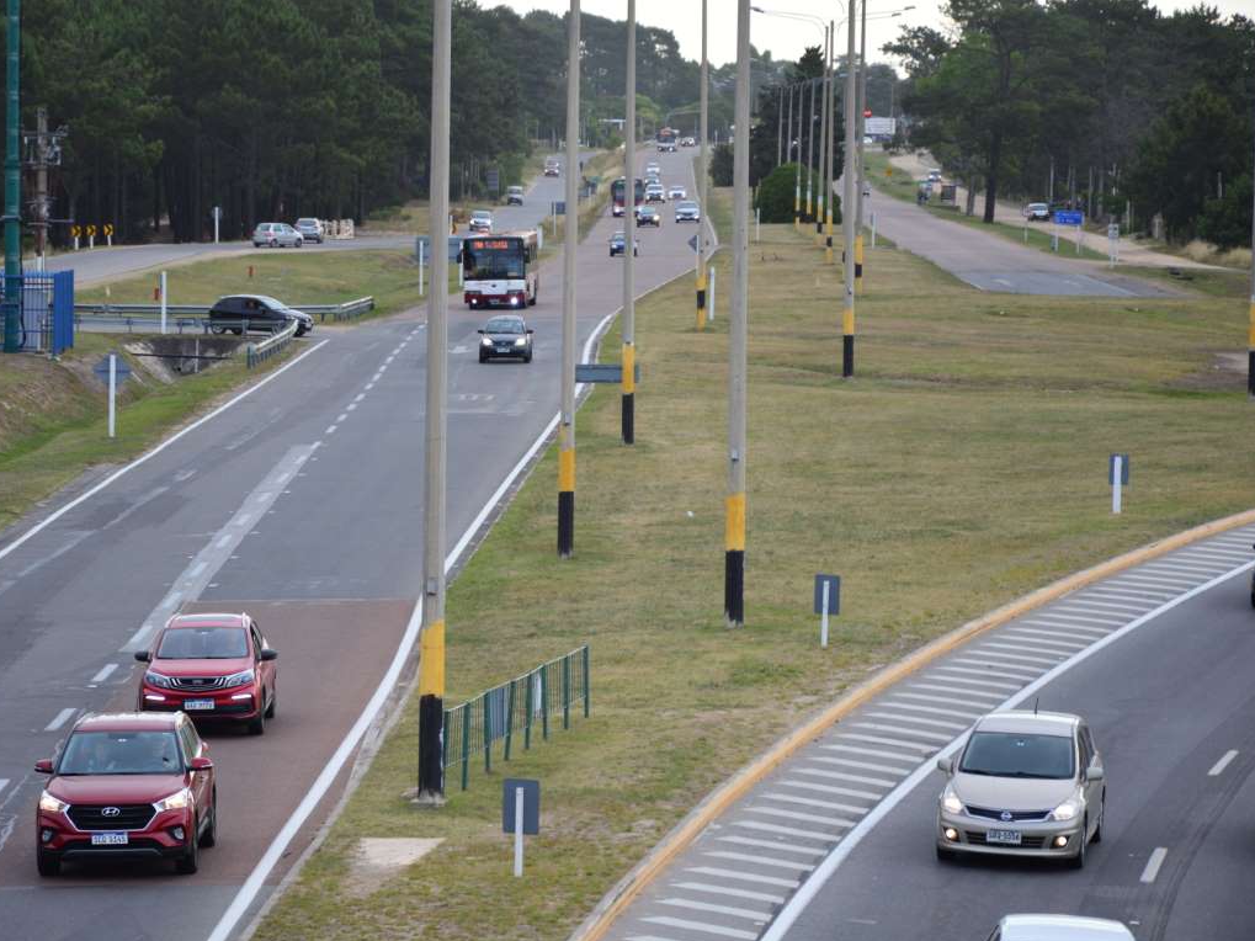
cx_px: 559
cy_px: 472
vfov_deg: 8.7
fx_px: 6219
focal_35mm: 172
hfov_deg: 11.5
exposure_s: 1/200
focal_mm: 105
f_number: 5.6
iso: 200
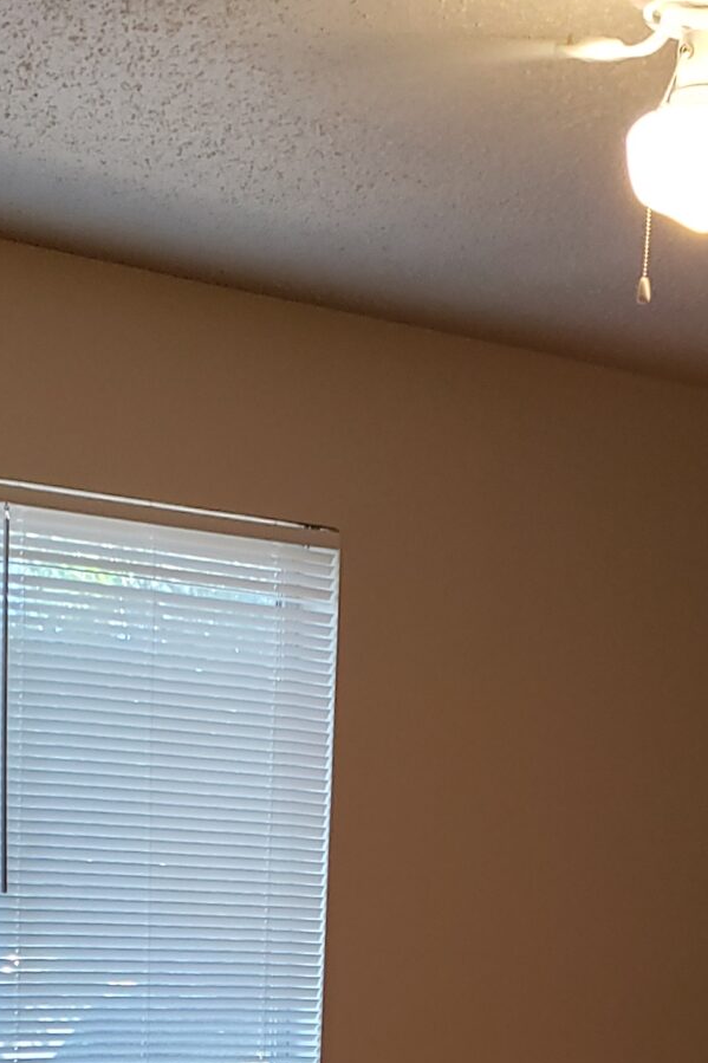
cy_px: 1211
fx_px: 2272
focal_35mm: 77
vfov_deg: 24.3
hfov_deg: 17.7
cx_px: 424
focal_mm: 4.3
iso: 160
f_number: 1.5
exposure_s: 1/60
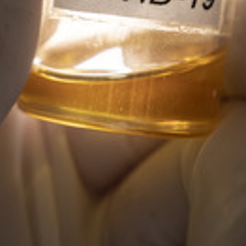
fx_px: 2123
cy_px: -88
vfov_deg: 6.6
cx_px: 293
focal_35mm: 264
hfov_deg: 6.6
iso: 100
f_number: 4.5
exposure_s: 1/80
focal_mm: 52
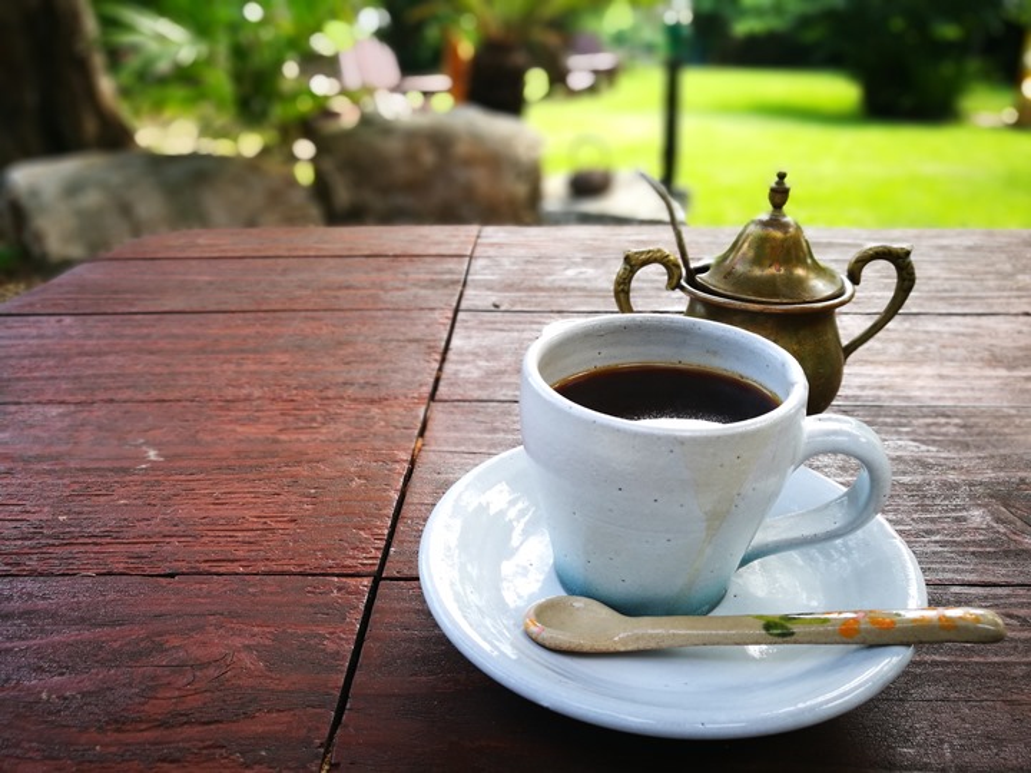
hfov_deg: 65.3
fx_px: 804
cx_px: 516
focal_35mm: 27
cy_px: 386
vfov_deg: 51.4
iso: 64
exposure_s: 1/120
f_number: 4
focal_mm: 4.5
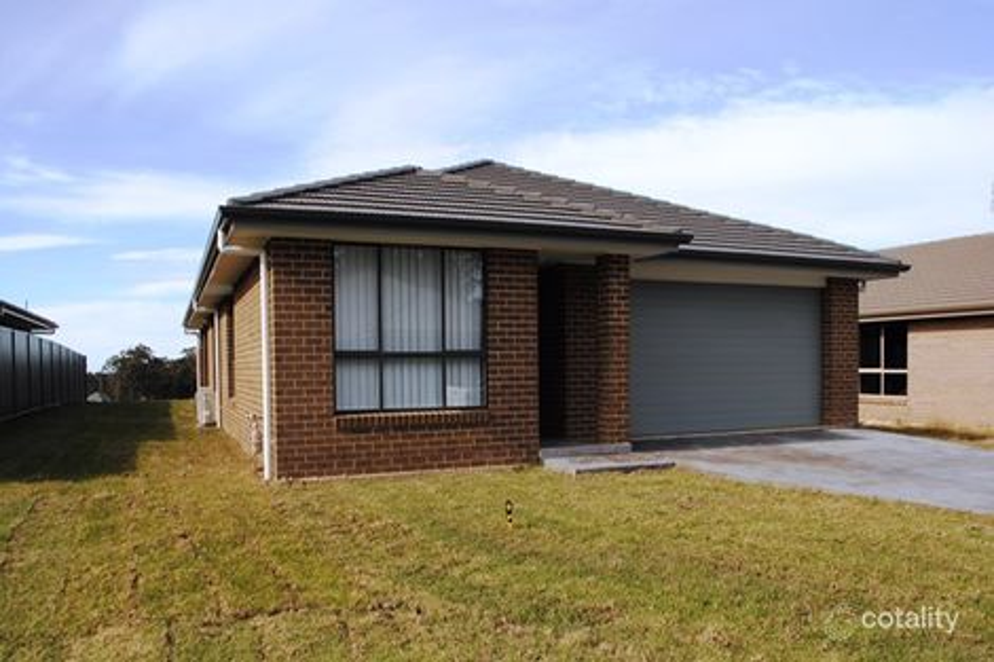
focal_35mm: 27
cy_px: 331
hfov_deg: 67.4
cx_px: 497
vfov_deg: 47.9
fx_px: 745
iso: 100
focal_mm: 18
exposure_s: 1/200
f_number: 8
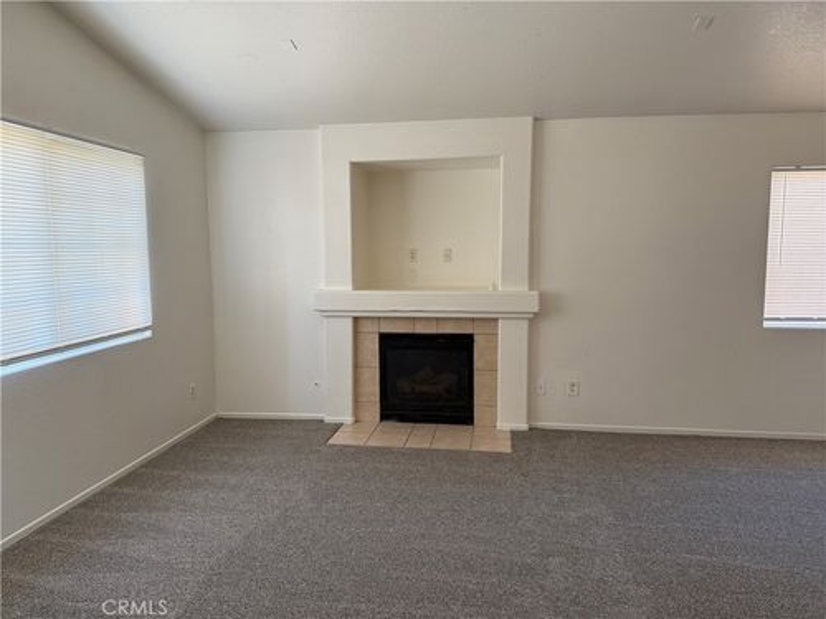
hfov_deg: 71.6
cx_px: 413
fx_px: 573
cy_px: 310
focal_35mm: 24
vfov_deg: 56.8
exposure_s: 1/120
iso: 250
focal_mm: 6.76
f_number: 1.78
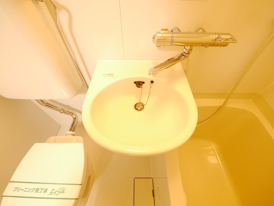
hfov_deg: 102.1
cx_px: 137
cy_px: 103
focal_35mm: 14
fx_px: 111
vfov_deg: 85.7
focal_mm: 7
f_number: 5
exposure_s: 1/60
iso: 3200
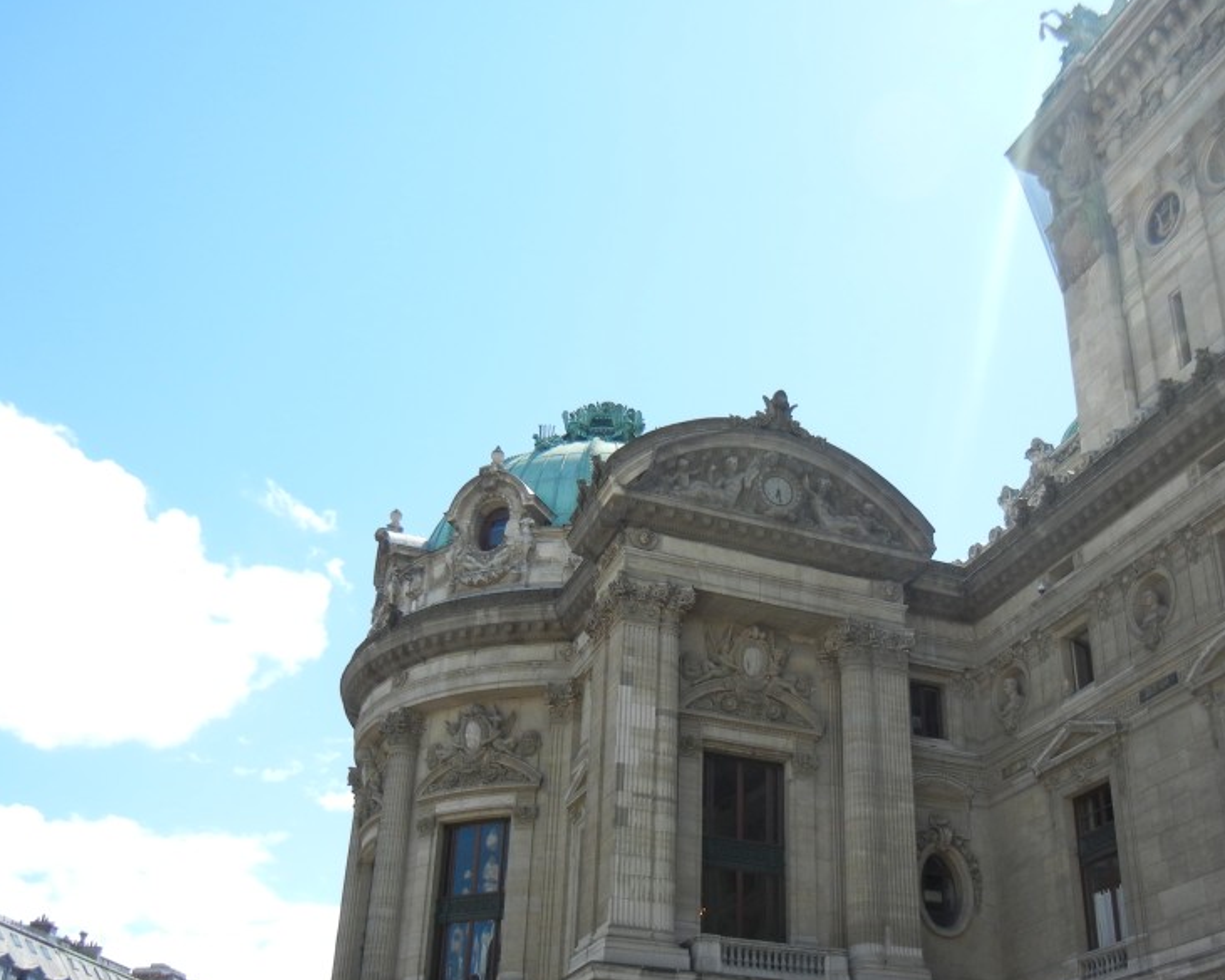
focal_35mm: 41
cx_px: 722
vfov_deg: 36.2
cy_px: 625
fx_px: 1487
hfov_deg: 44.6
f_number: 3.5
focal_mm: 5.4
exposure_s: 1/830
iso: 160
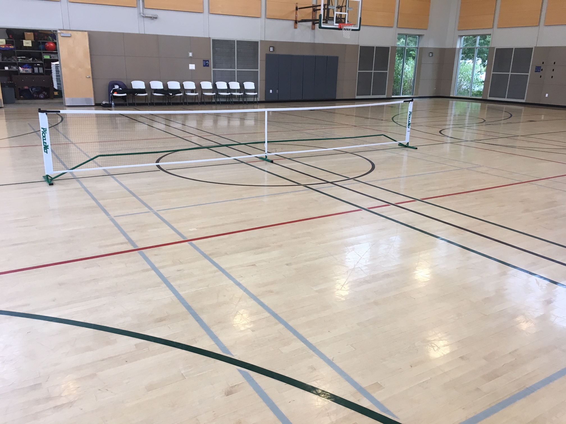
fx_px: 474
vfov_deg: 48.2
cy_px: 212
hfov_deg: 61.7
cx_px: 283
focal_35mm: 29
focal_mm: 4.15
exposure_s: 1/30
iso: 64
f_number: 2.2
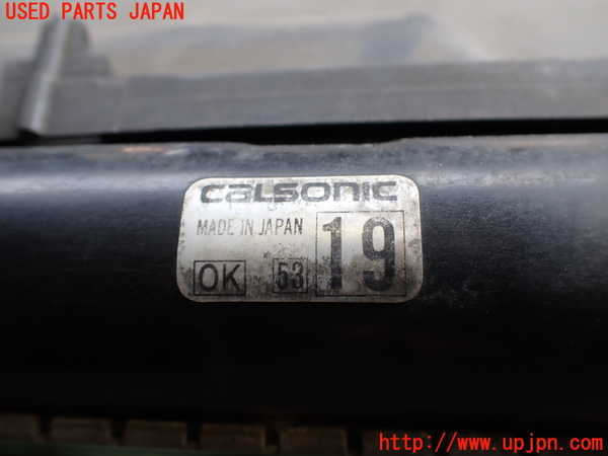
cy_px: 228
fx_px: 527
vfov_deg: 46.8
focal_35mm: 30
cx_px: 304
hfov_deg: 60.0
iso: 100
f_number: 2.3
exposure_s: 1/125
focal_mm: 5.4
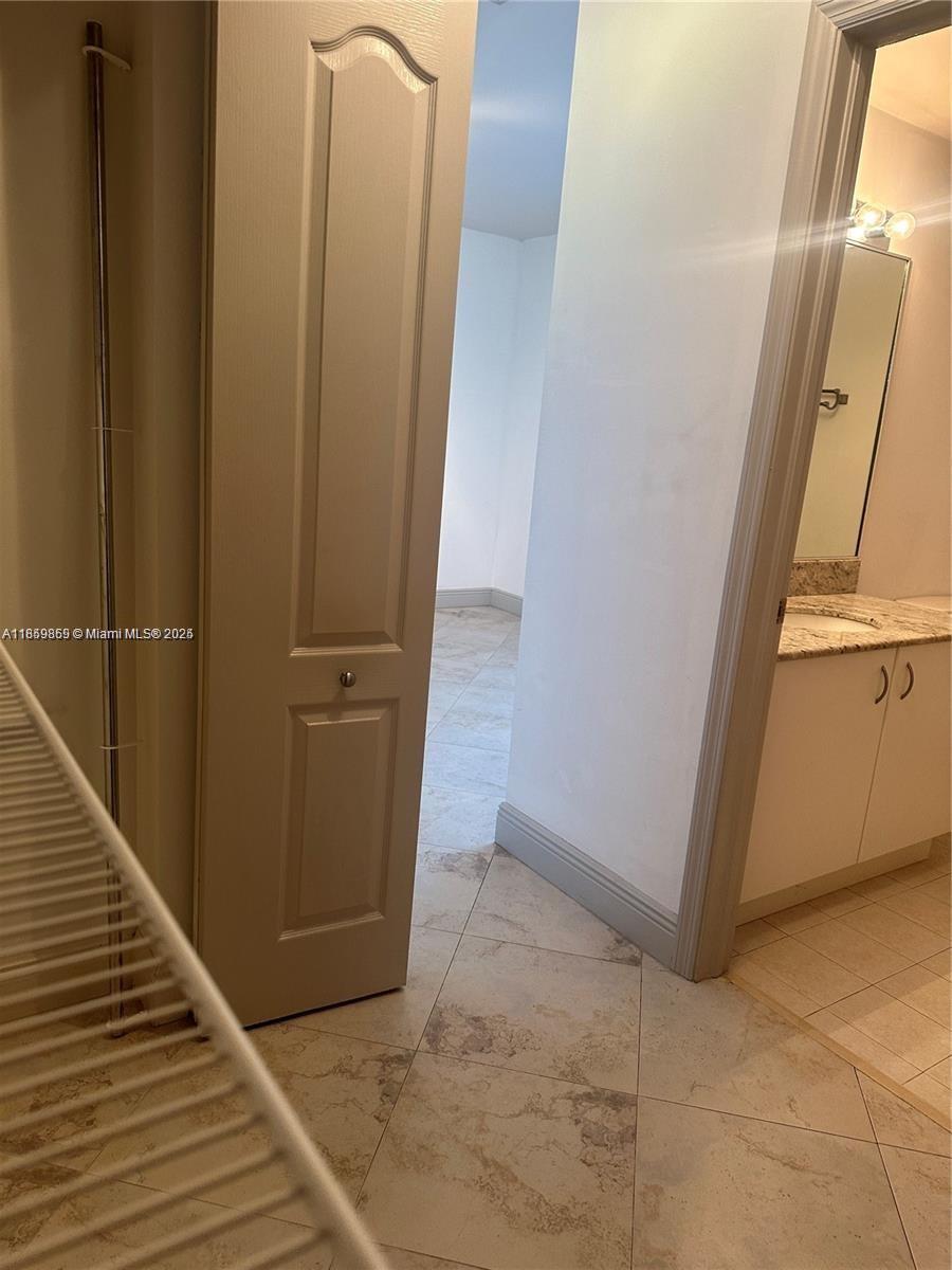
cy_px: 635
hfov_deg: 56.8
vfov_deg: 71.6
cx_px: 476
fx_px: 880
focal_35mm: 24
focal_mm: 6.86
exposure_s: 1/120
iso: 200
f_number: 1.78
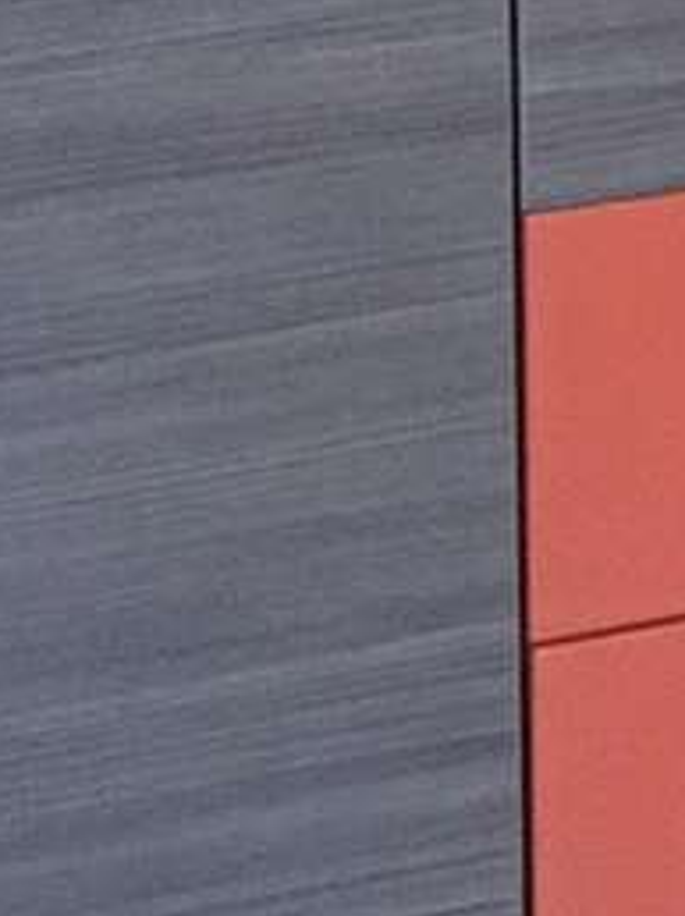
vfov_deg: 8.5
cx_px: 1792
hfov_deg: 6.2
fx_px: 5946
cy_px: -607
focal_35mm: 225
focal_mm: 4.15
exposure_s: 1/17
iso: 320
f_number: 2.2
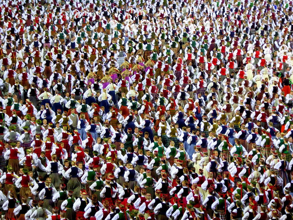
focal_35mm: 150
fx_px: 1270
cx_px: 146
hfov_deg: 13.2
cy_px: 110
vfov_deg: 9.9
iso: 1600
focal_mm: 24.2
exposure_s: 1/80
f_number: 5.3
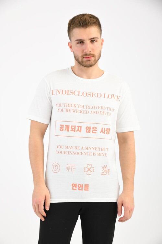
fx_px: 418
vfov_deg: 32.4
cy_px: 122
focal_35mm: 62
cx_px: 81
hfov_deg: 21.9
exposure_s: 1/160
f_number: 7.1
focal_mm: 62
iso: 100
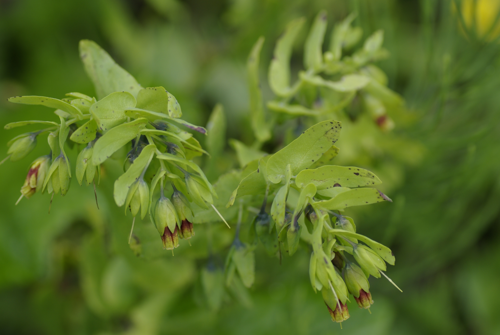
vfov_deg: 8.8
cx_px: 220
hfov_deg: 13.1
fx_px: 2183
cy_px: 181
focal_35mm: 157
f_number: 4
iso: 100
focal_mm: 90
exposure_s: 1/250
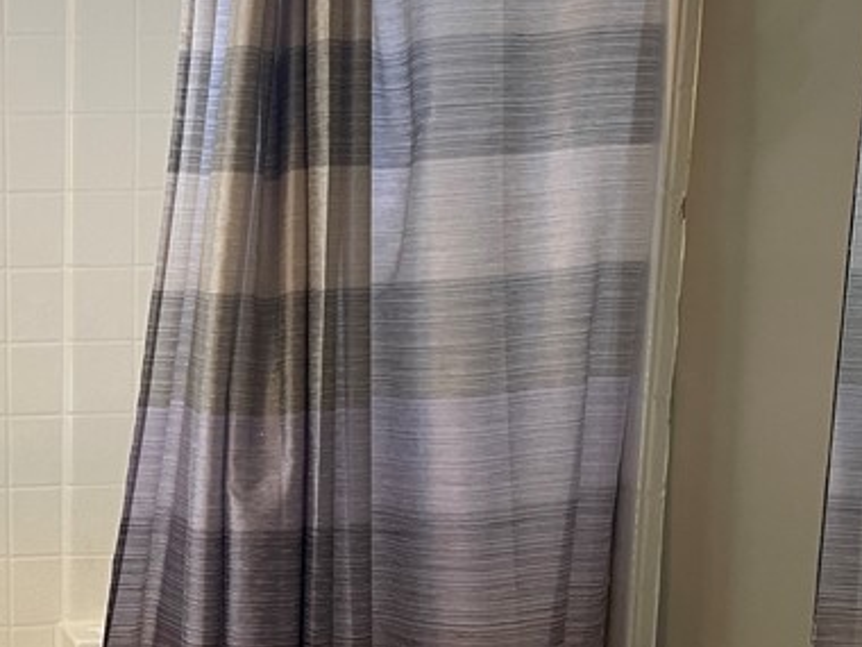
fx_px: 1743
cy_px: 518
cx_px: -18
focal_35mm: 70
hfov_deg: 26.2
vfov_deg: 20.8
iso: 100
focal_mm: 4.2
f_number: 1.6
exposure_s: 1/60
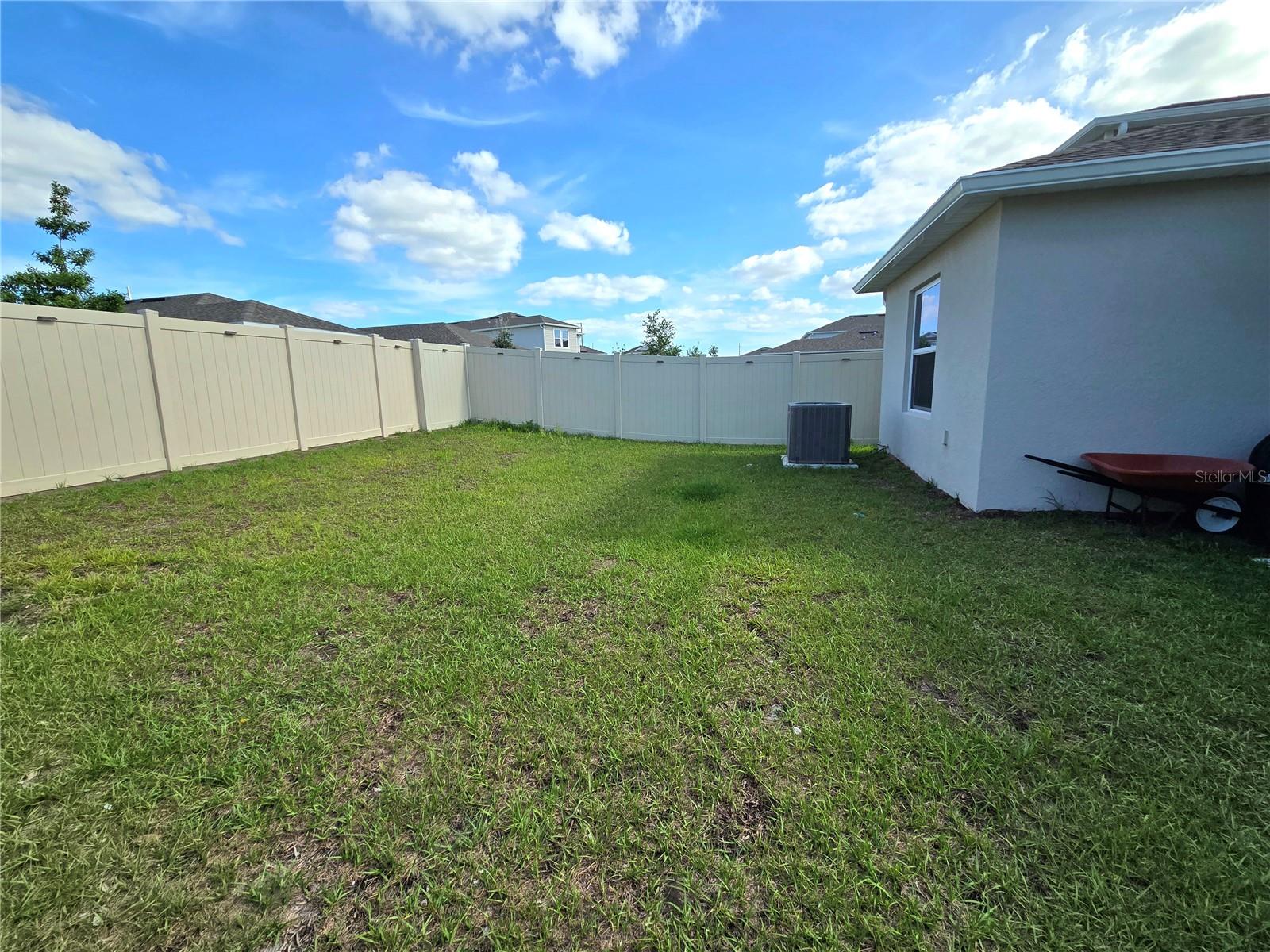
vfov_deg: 89.9
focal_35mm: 13
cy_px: 476
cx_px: 635
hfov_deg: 106.2
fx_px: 477
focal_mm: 2.2
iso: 64
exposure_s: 1/2000
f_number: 2.2
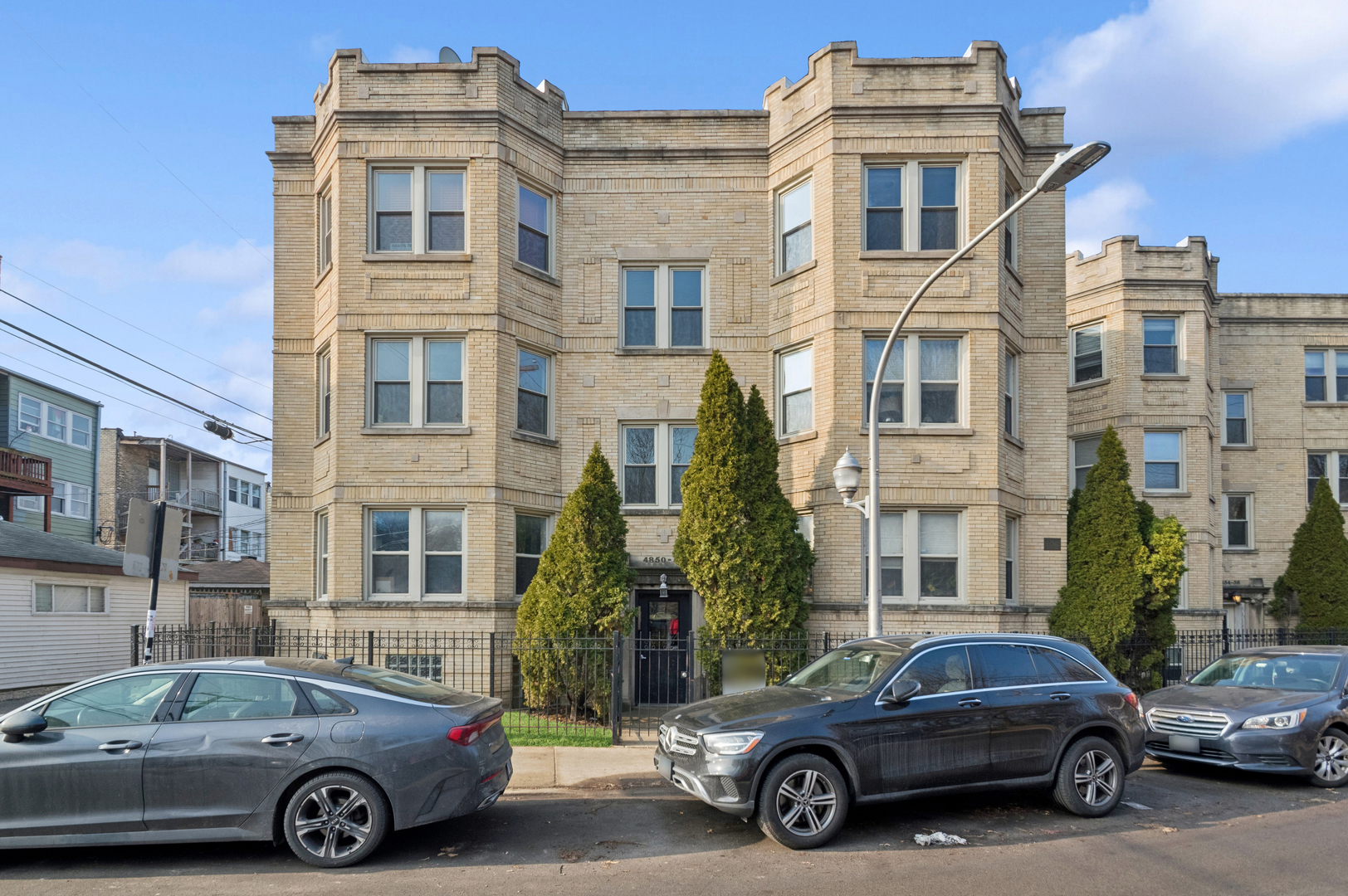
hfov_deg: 100.4
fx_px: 561
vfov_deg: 77.2
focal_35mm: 15
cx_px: 674
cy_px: 448
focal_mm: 10
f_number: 8
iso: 400
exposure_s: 1/400
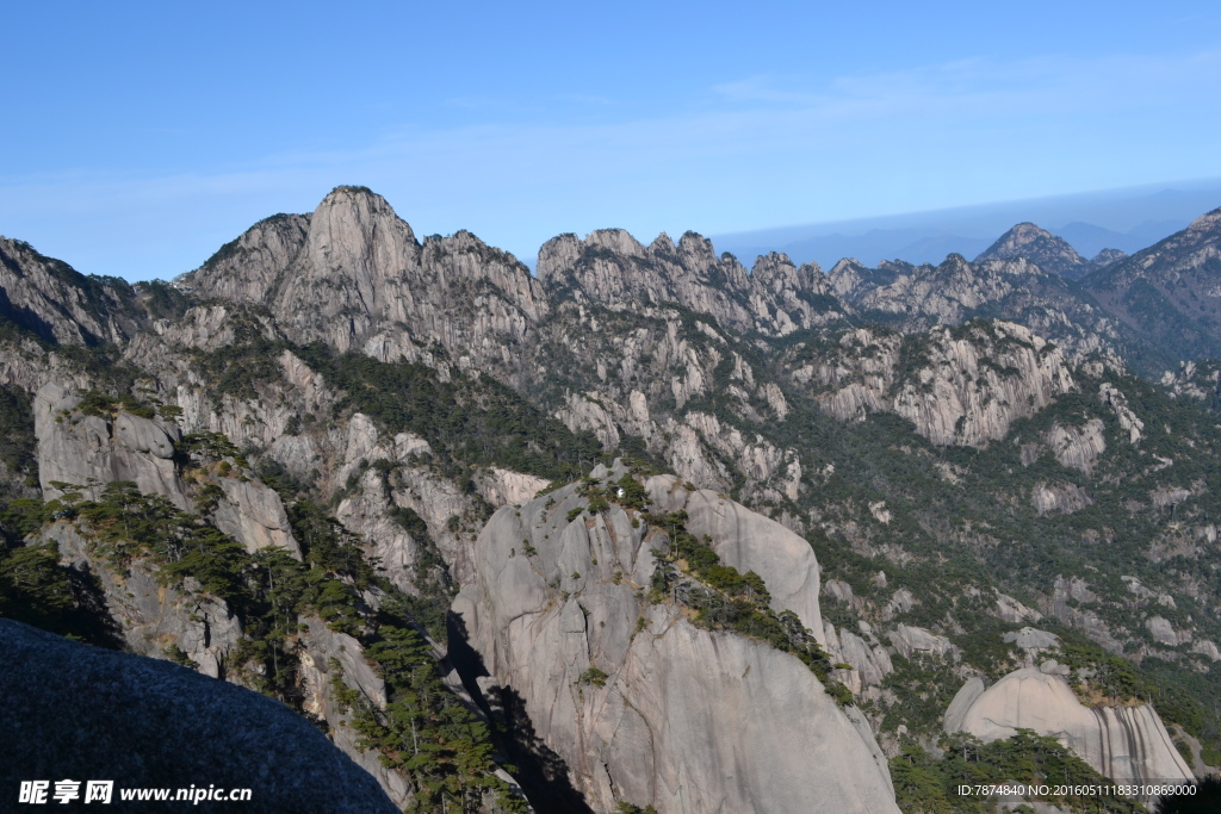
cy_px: 407
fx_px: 1221
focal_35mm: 36
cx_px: 610
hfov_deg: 53.1
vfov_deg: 36.9
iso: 100
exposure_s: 1/250
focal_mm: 24
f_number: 8
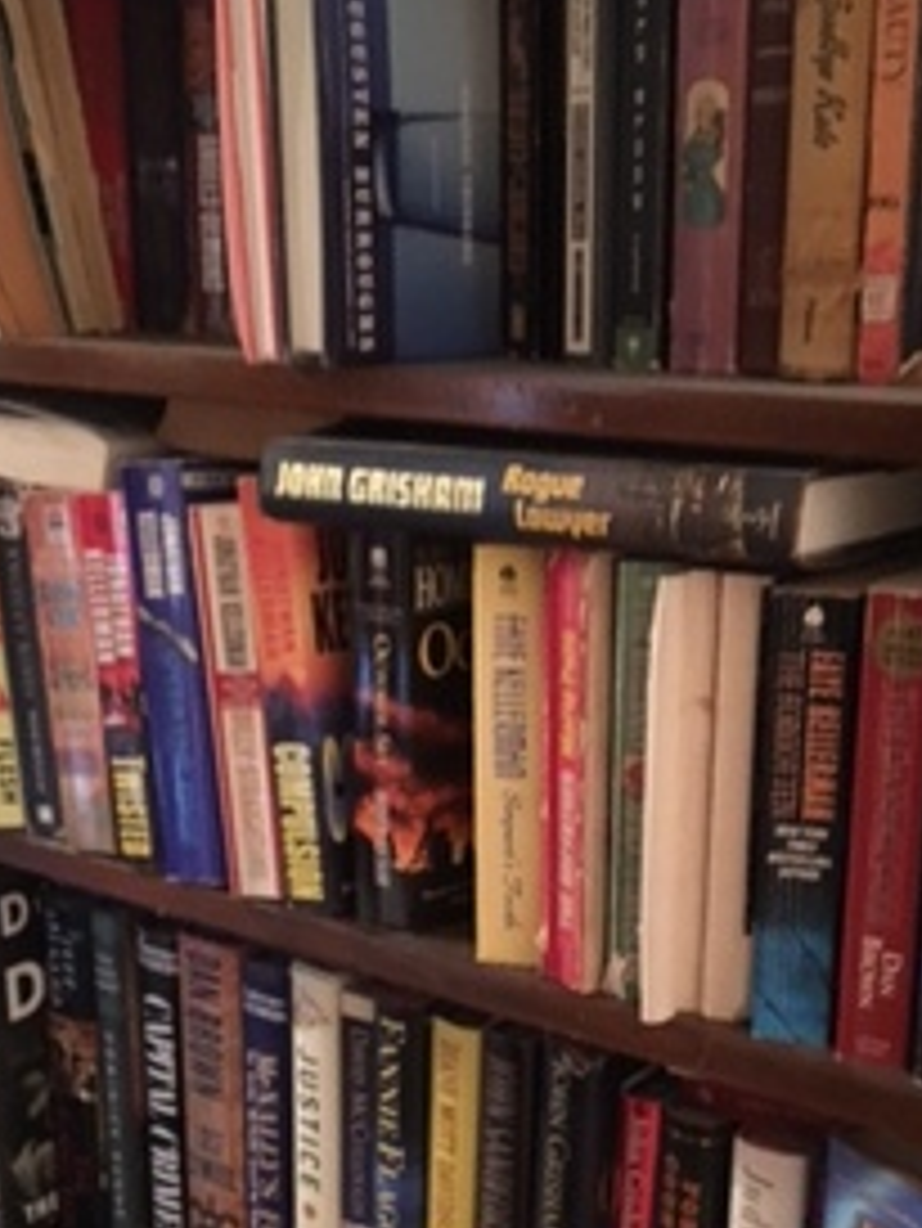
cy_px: 850
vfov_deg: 37.0
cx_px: 526
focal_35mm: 51
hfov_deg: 28.5
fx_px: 1810
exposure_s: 1/15
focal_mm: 4.15
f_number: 2.2
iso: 500
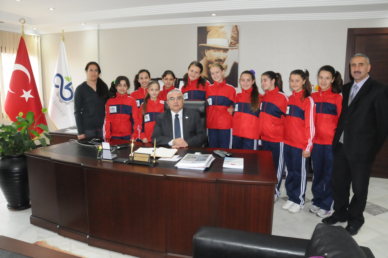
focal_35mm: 27
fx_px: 291
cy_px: 129
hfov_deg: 67.4
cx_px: 194
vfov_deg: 47.8
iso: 3200
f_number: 7.1
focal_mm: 18
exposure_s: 1/60
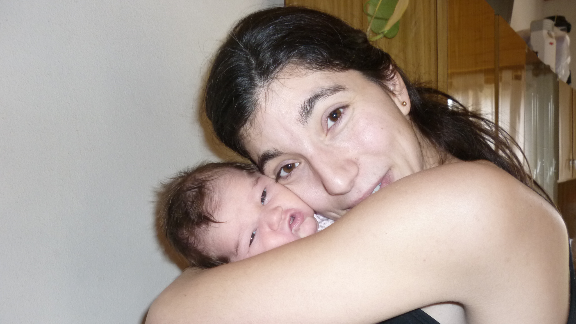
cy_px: 180
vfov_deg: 32.8
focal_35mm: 36
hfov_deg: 55.3
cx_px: 288
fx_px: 550
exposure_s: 1/30
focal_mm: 5.5
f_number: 2.8
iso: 200
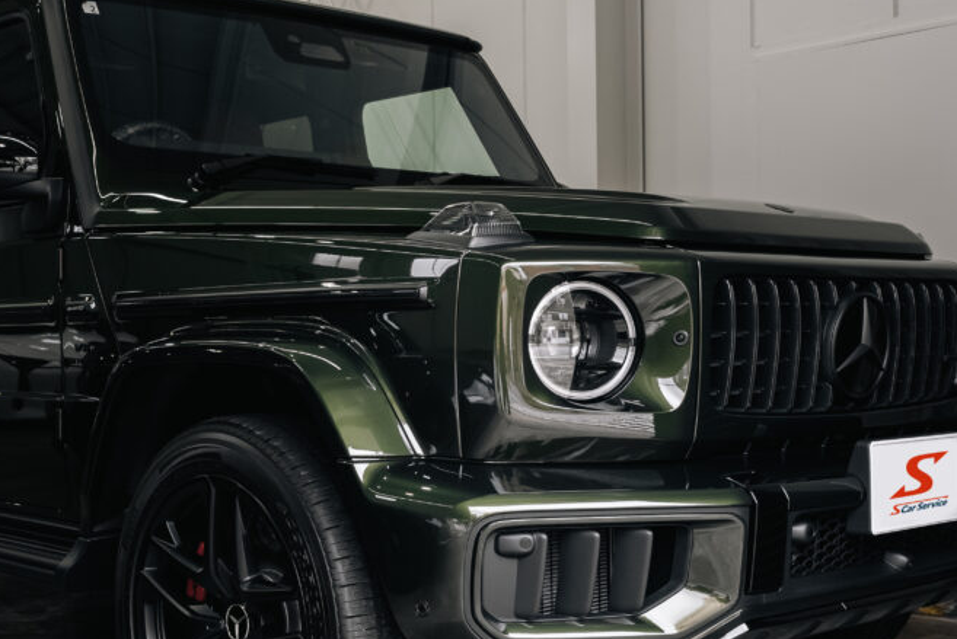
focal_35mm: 53
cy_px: 376
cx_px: 355
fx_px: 1410
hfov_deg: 37.3
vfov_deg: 25.5
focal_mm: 34
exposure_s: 1/100
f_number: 8
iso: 1000
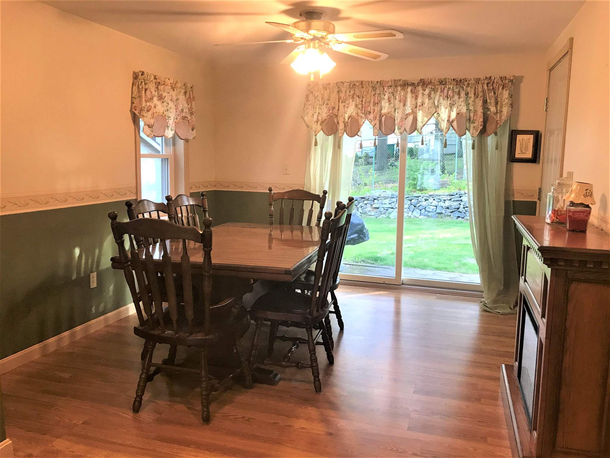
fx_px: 493
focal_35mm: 28
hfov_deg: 63.4
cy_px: 229
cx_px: 305
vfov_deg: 49.7
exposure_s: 1/30
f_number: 1.8
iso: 40
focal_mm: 3.99
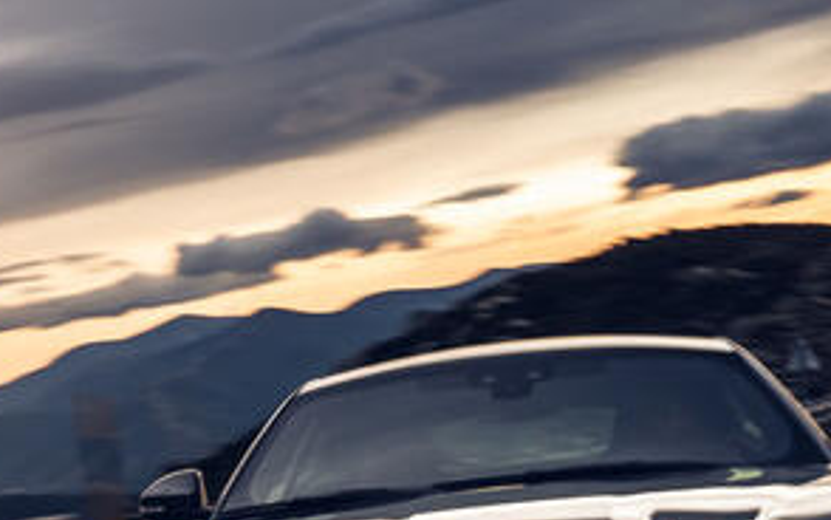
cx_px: 280
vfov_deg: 12.4
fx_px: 2334
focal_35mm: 103
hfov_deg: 20.1
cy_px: 664
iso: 100
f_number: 13
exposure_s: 1/10
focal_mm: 33
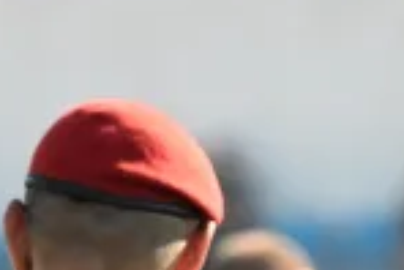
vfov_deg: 1.2
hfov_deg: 1.8
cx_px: 363
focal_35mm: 1128
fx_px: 12671
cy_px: 610
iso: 1800
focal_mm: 220
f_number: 4
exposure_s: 1/4000
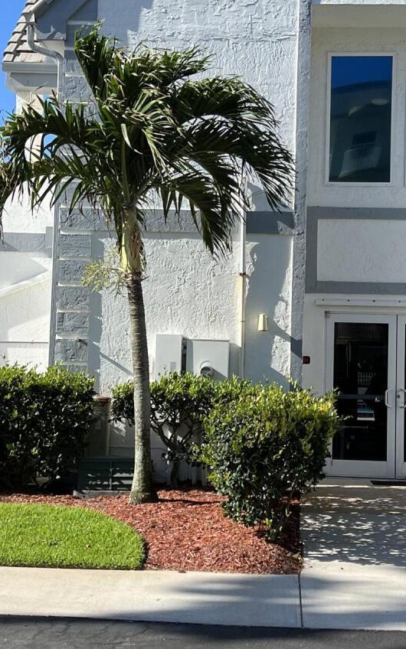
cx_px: 238
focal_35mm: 65
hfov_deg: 20.0
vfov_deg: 31.5
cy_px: 310
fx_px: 1151
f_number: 1.5
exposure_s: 1/3257
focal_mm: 5.7
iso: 50
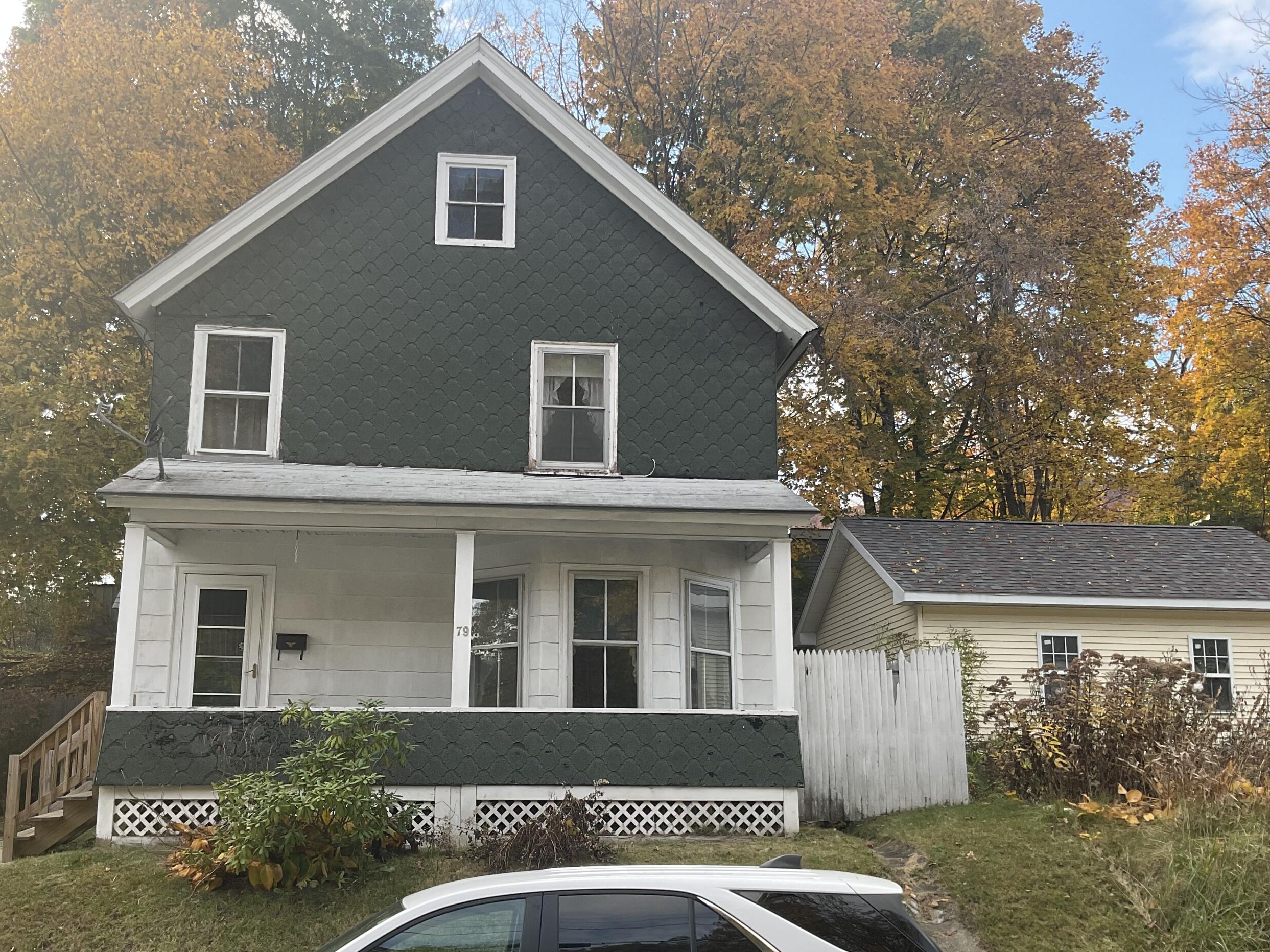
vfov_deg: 40.5
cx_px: 555
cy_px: 574
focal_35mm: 35
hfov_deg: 52.5
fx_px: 1284
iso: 16
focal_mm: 3
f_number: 1.8
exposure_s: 1/192
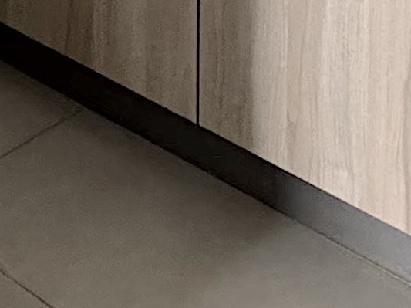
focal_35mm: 106
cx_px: -305
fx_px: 1258
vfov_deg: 10.0
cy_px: -642
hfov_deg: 16.0
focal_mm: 2.22
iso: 320
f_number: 2.2
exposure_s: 1/76
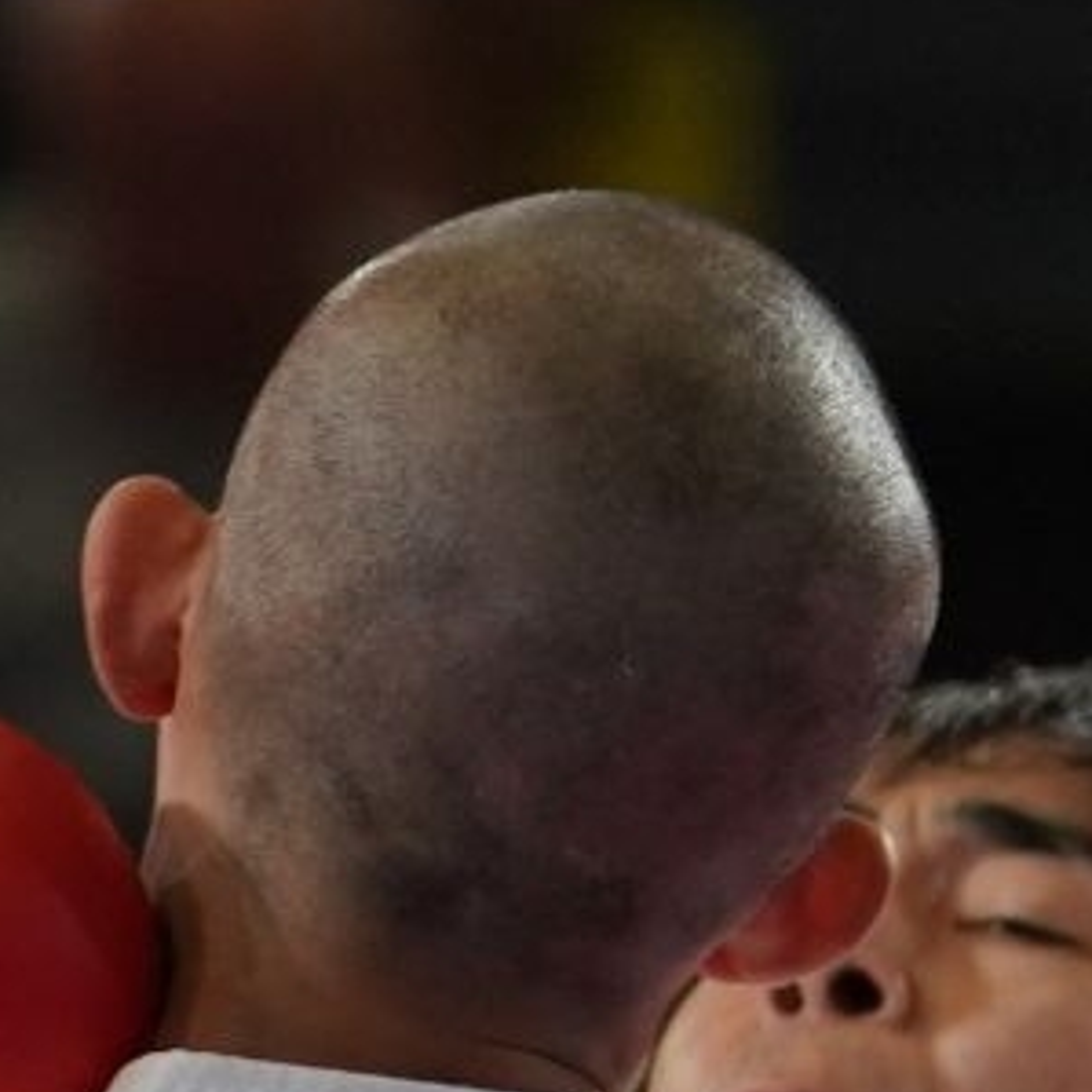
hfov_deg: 1.2
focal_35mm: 1510
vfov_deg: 1.2
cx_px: -749
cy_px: 1673
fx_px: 53892
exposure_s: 1/1000
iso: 800
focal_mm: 197
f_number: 2.8
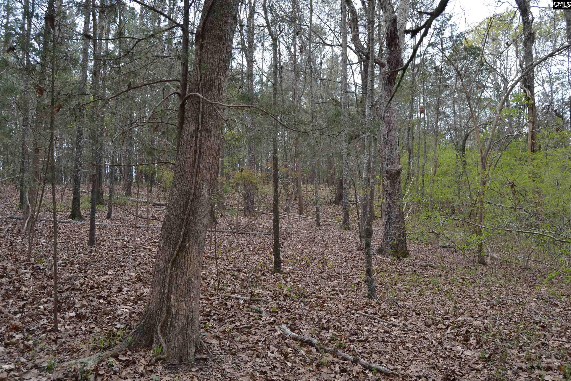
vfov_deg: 43.6
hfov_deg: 61.9
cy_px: 190
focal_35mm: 30
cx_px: 286
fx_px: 476
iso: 220
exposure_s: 1/125
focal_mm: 20
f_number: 5.6
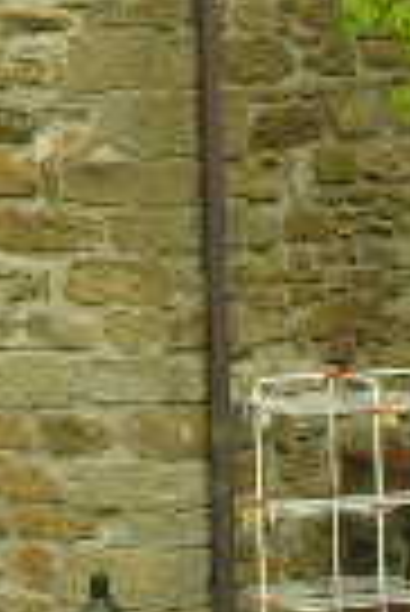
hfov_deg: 7.2
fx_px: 3254
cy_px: -54
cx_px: 212
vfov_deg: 10.6
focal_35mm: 191
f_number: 4
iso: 50
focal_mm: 10
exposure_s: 1/47.3
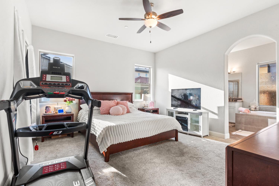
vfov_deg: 70.4
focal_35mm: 17
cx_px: 140
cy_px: 93
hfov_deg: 93.3
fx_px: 132
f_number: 9
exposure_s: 1/4
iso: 80
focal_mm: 17
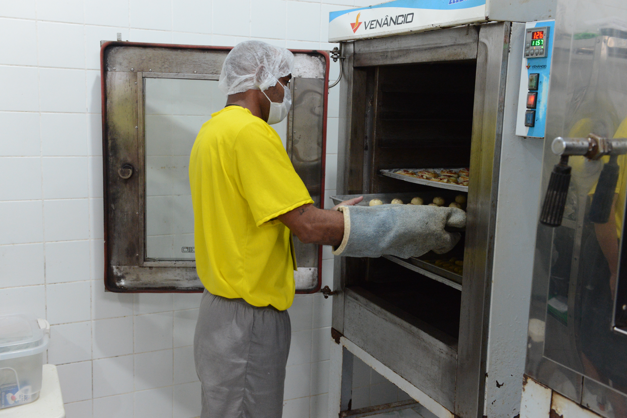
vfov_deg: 33.4
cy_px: 209
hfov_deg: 48.5
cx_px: 314
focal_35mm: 40
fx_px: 697
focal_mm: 40
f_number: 5.6
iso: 4500
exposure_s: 1/125
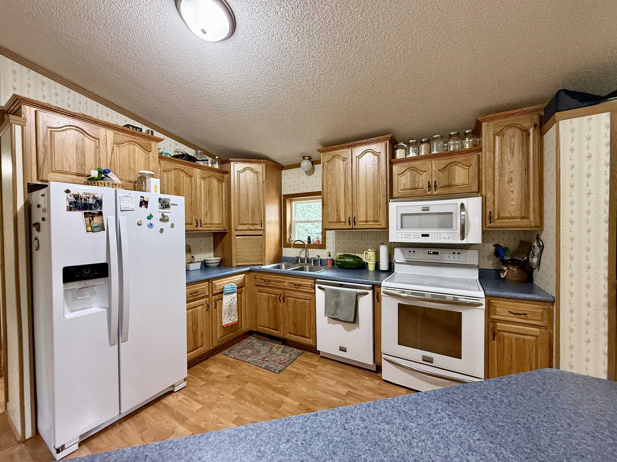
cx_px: 308
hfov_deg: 102.1
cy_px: 231
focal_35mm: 14
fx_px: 250
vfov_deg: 85.7
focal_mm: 2.22
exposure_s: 1/60
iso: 400
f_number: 2.2
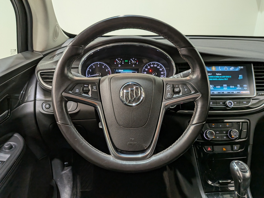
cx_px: 132
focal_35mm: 24
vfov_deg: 56.8
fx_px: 183
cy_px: 99
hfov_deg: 71.6
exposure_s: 1/33.3
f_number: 1.7
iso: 53
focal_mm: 4.53
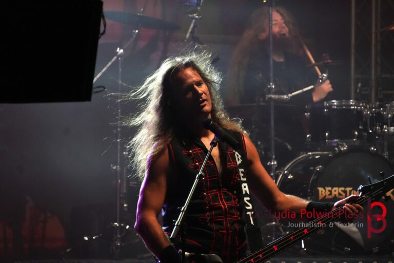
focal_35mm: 334
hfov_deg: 6.2
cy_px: 132
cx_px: 197
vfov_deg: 4.1
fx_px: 3661
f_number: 6.3
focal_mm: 223
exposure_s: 1/400
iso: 4000
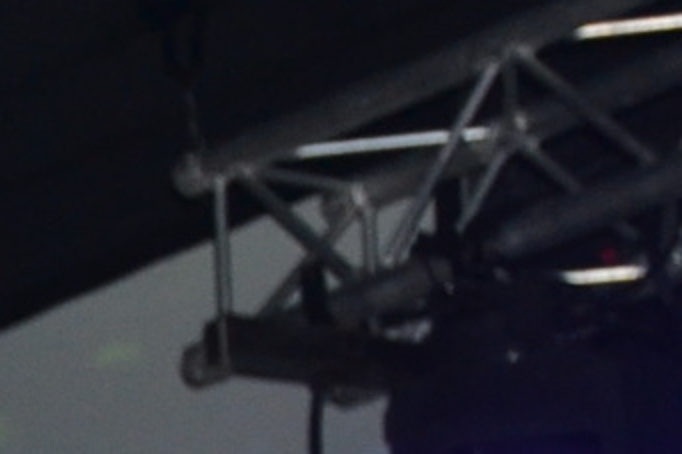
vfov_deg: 4.6
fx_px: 5377
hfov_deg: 6.6
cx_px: -1302
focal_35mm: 284
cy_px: 1336
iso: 400
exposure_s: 1/60
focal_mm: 28
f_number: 4
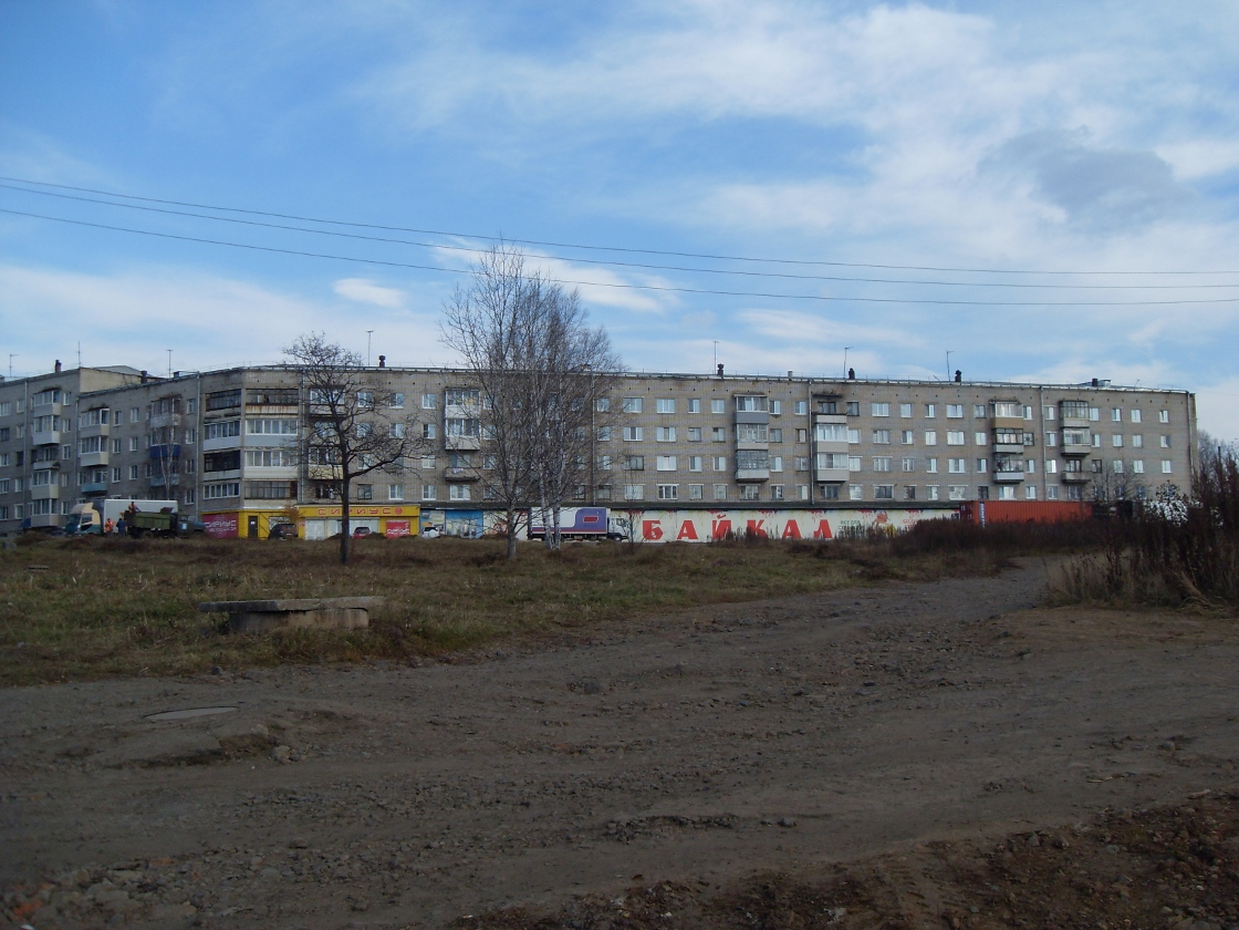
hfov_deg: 50.1
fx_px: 1324
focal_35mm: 37
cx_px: 620
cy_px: 465
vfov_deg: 38.7
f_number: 7
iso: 80
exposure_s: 1/180
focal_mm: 6.3
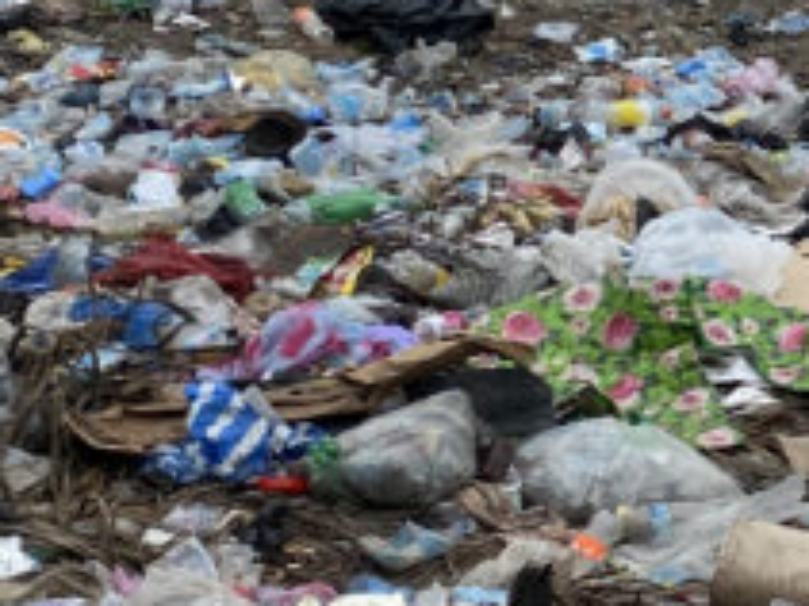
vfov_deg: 11.7
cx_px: 1135
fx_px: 2943
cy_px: 188
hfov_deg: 14.8
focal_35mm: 126
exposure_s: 1/2222
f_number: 1.8
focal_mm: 4.25
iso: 32
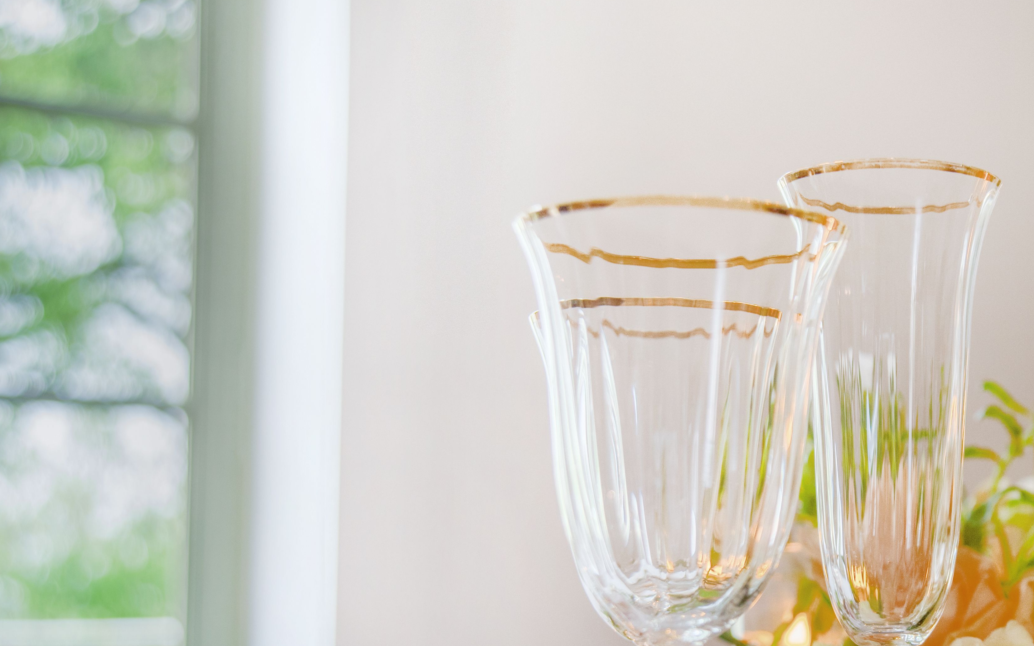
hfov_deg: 27.2
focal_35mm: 74
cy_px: 497
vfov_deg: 17.5
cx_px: 850
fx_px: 2085
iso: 320
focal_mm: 40
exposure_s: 1/125
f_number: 3.5
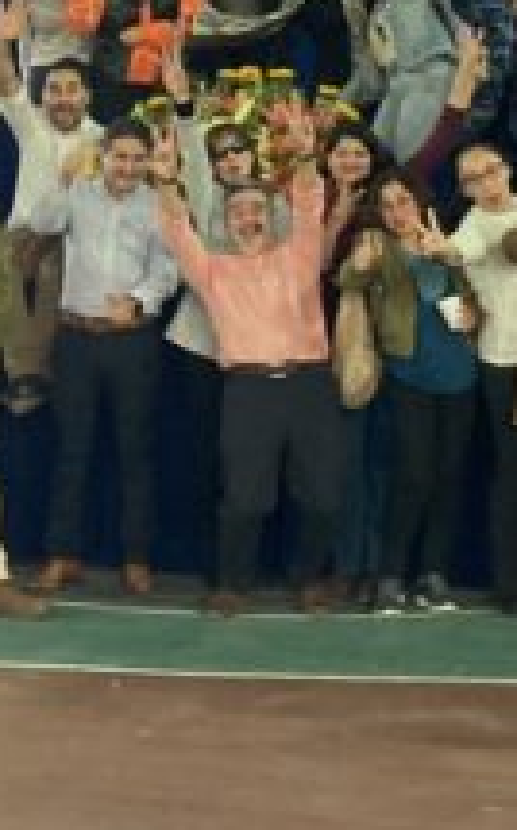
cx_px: 224
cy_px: -23
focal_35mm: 106
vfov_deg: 19.0
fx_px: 2394
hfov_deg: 12.3
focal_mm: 3.99
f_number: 1.8
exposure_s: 1/50
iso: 160
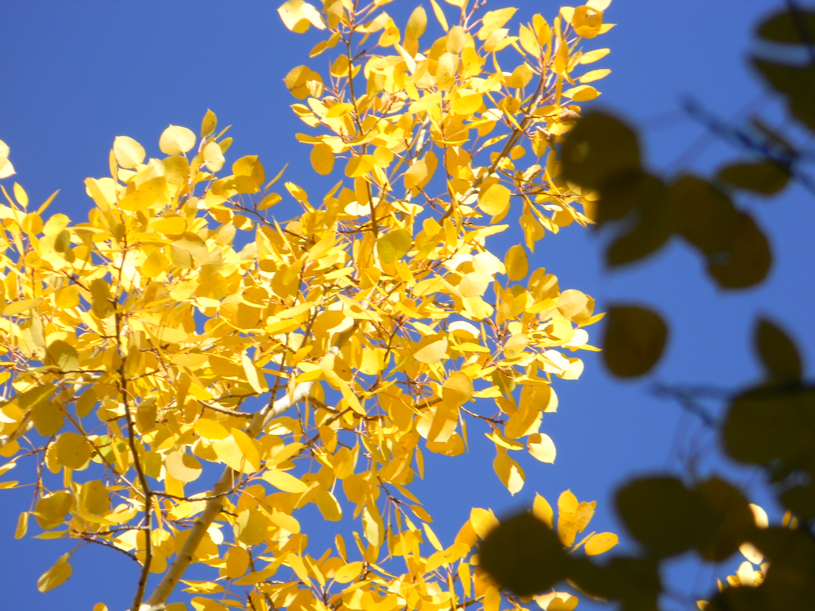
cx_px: 408
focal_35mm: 414
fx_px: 9747
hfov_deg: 4.8
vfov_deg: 3.6
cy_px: 306
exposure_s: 1/172
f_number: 5.4
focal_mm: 75
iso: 80
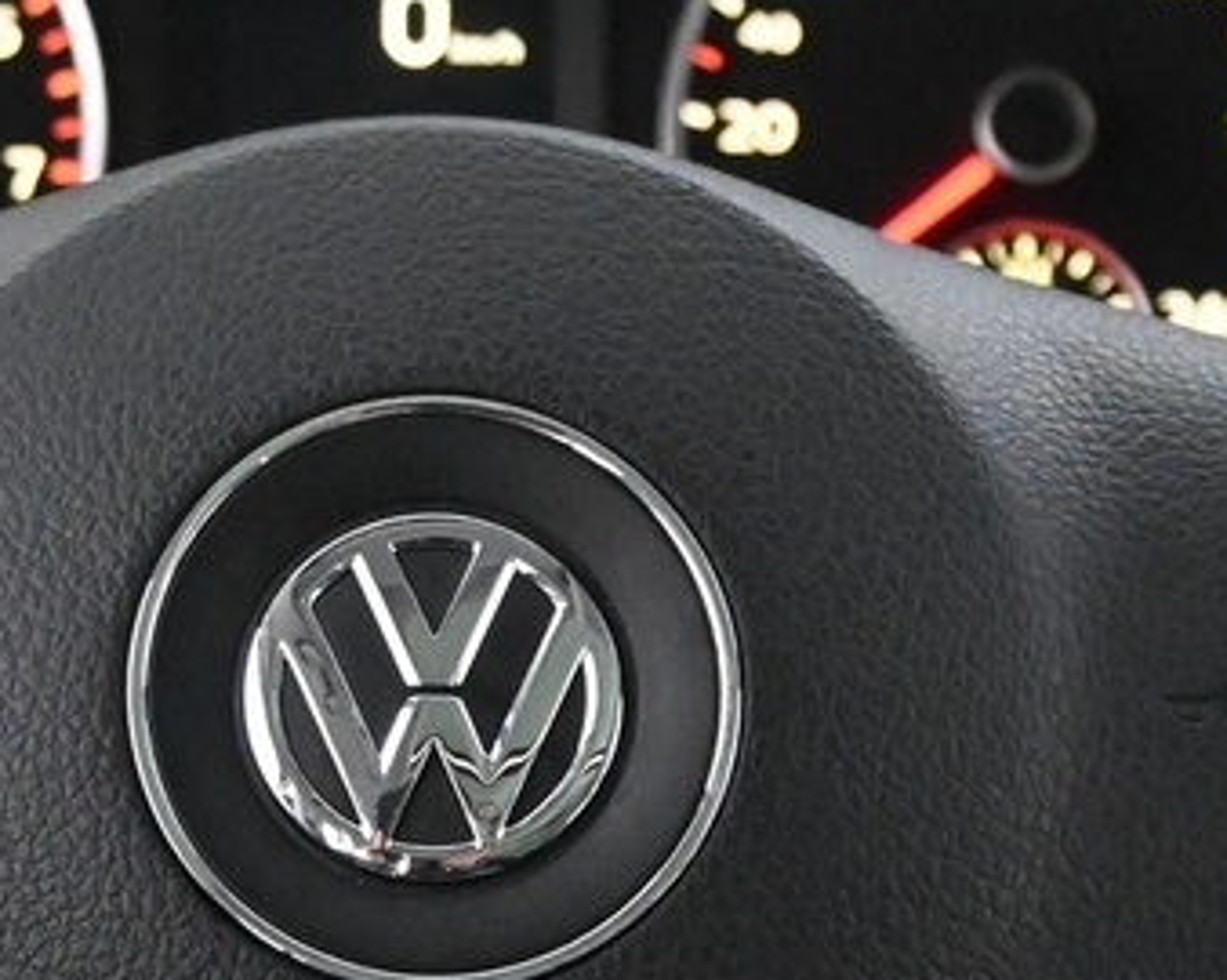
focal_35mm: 155
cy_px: 759
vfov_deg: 9.9
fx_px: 5635
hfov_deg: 12.4
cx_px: 425
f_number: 4.2
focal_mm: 23
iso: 7200
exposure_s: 1/40
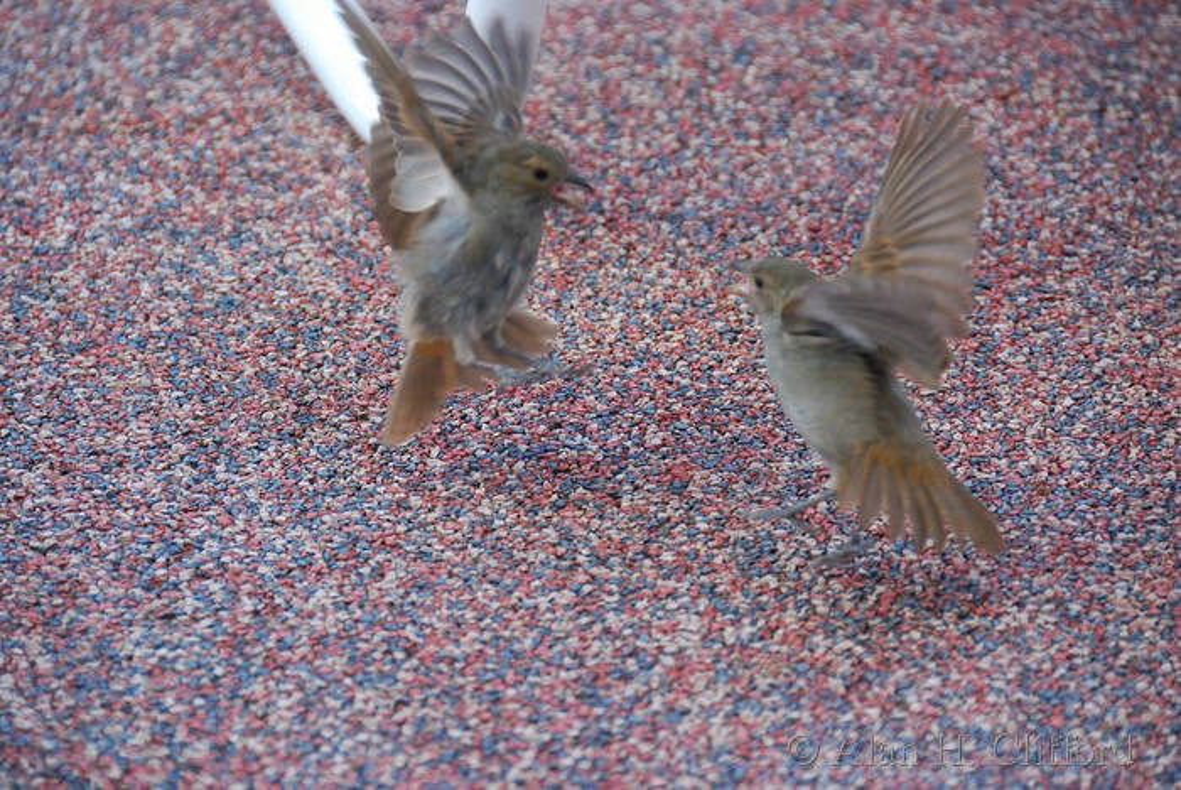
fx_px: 9850
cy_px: 395
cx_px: 590
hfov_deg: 6.9
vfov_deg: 4.6
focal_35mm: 300
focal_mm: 200
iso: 1600
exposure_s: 1/400
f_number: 5.6
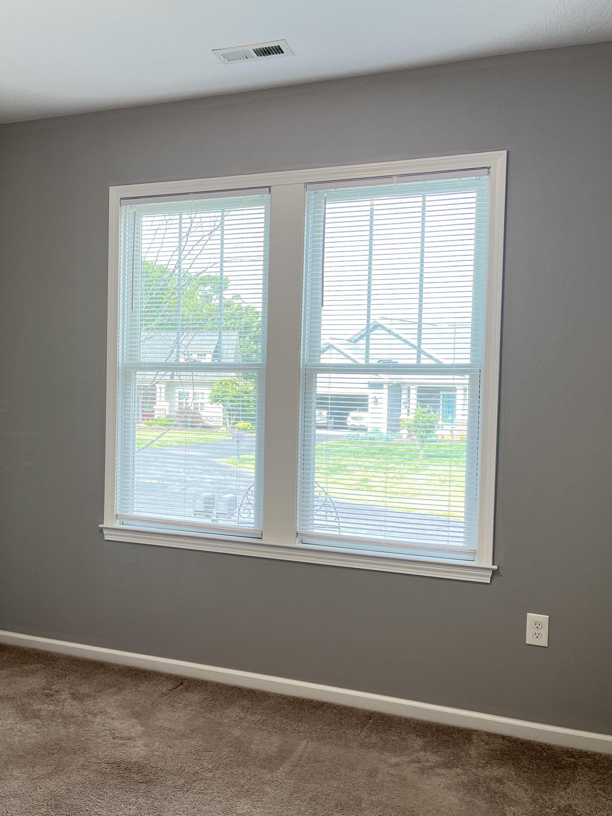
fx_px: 825
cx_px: 168
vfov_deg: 52.6
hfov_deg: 39.8
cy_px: 407
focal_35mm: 35
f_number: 1.6
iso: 80
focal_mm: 5.1
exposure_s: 1/60
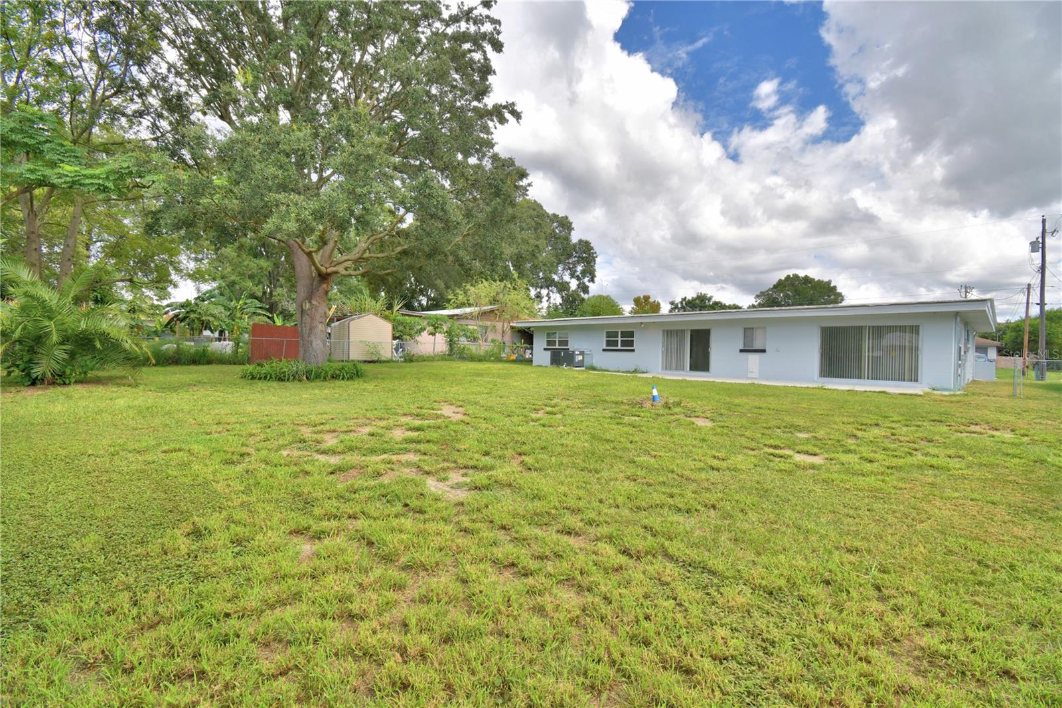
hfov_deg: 100.4
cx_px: 531
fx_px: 442
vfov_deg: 77.3
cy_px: 354
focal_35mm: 15
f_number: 8
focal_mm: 10
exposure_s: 1/250
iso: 100
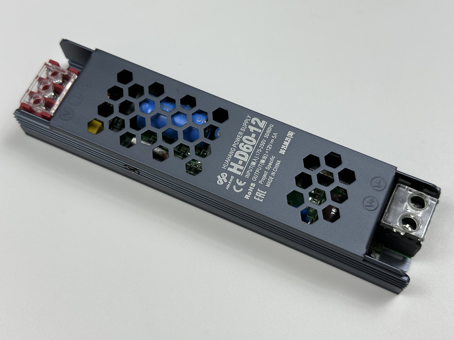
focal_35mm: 48
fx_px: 630
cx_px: 227
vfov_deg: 30.3
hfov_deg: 39.7
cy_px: 170
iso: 64
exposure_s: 1/311
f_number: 1.78
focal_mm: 6.86
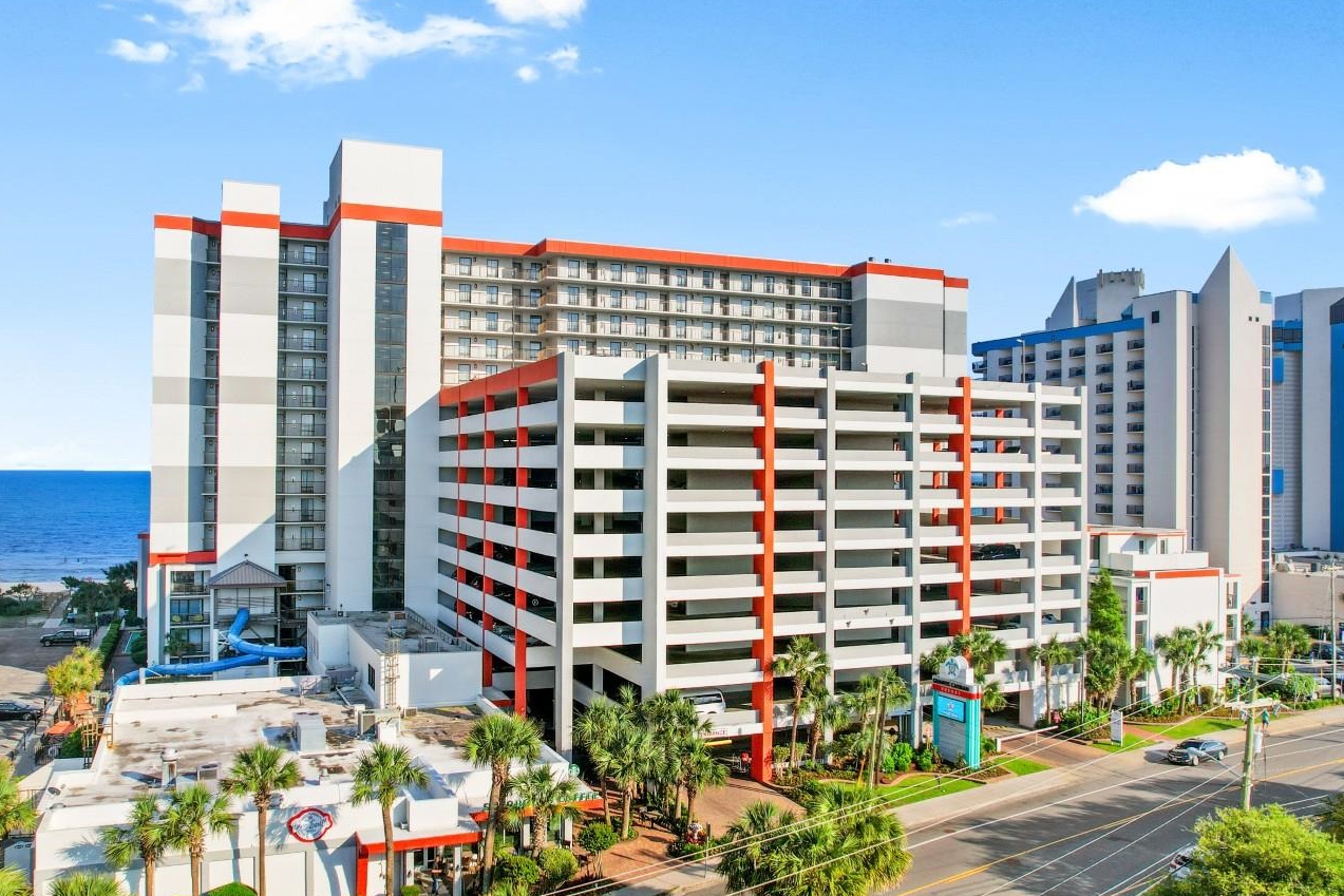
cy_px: 457
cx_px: 630
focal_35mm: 28
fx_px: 1045
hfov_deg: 65.4
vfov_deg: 46.4
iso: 100
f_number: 2.8
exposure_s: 1/250
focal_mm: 8.38
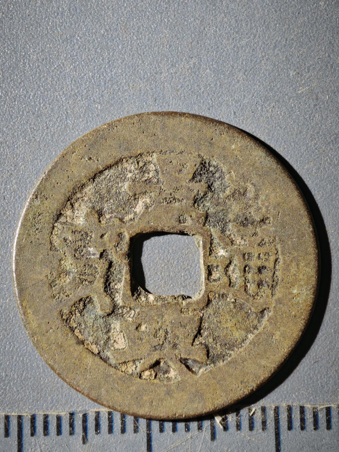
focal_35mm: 111
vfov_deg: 17.7
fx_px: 1449
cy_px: 226
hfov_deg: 13.3
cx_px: 170
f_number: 2
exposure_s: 1/100
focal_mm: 9
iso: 200
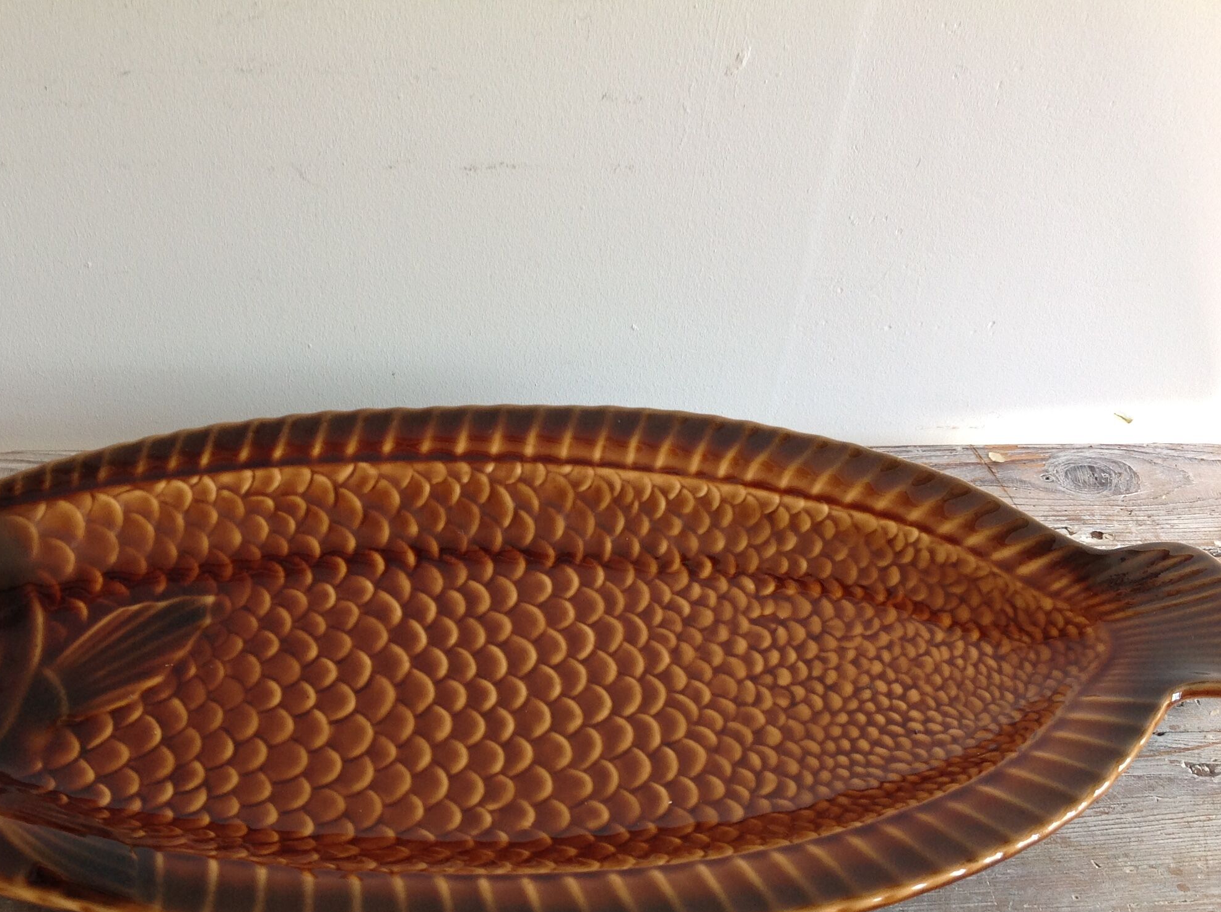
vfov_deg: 31.3
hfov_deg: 41.1
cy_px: 589
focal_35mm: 46
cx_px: 490
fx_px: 1620
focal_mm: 4.28
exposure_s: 1/40
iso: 64
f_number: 2.4
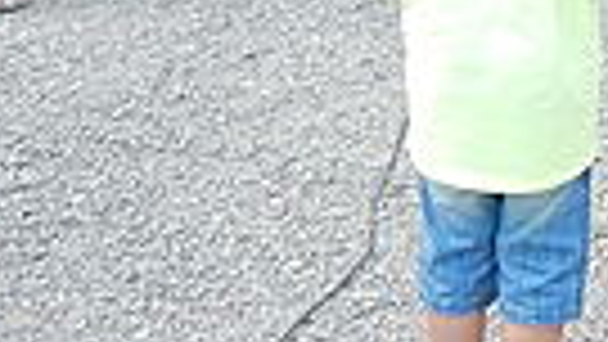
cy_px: -360
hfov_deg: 16.6
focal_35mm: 119
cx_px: 869
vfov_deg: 9.5
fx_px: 1919
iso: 220
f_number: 3
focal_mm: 4
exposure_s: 1/250
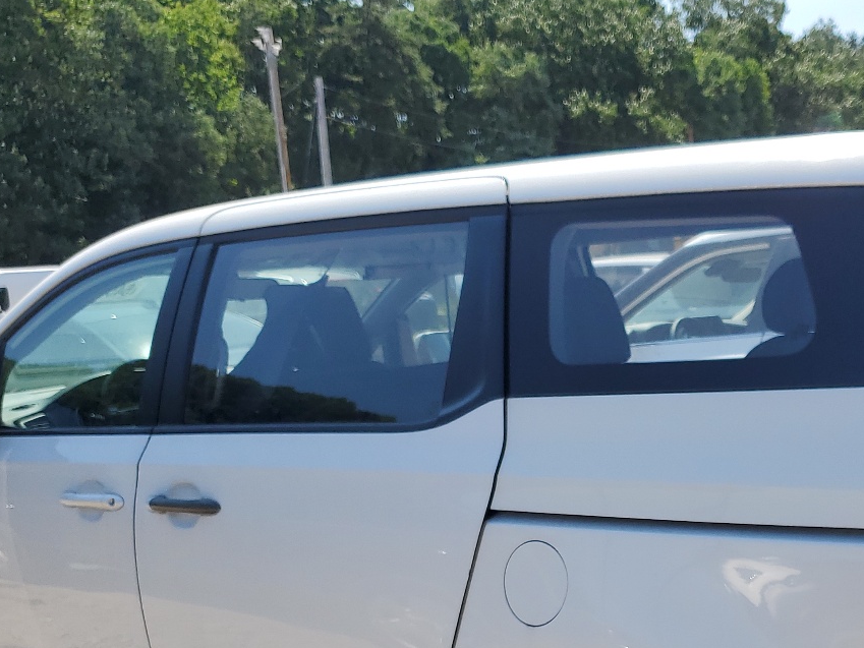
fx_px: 1223
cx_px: 608
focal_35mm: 49
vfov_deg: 28.5
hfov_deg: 38.3
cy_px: 587
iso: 50
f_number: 1.5
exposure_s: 1/2500
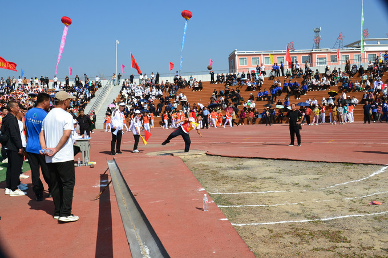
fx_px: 388
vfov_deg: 36.9
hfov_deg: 53.1
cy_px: 129
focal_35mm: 36
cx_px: 194
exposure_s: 1/500
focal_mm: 24
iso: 280
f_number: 11
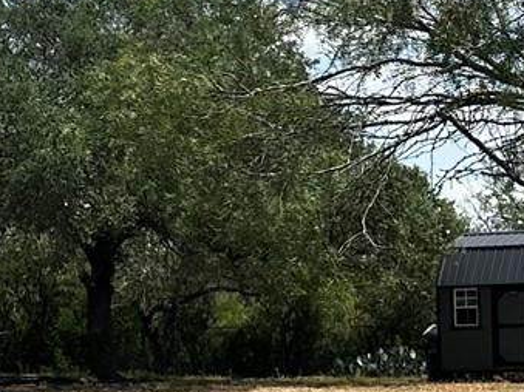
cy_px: 156
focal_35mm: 145
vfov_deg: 10.2
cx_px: 85
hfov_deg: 13.5
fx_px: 2194
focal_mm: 6.86
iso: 80
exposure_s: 1/5000
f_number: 1.78
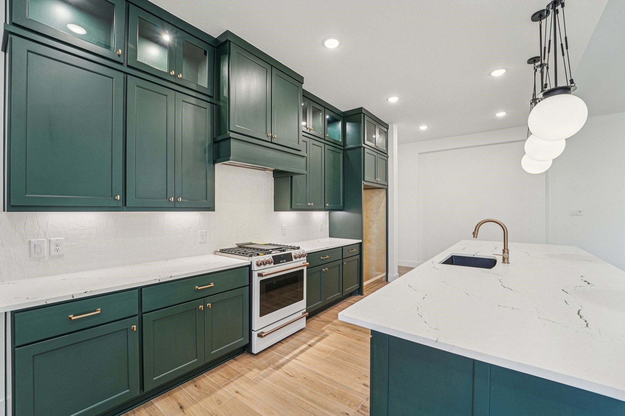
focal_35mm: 14
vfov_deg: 81.2
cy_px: 208
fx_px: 243
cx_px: 312
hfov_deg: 104.3
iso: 500
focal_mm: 14
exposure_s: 1/25
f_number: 8
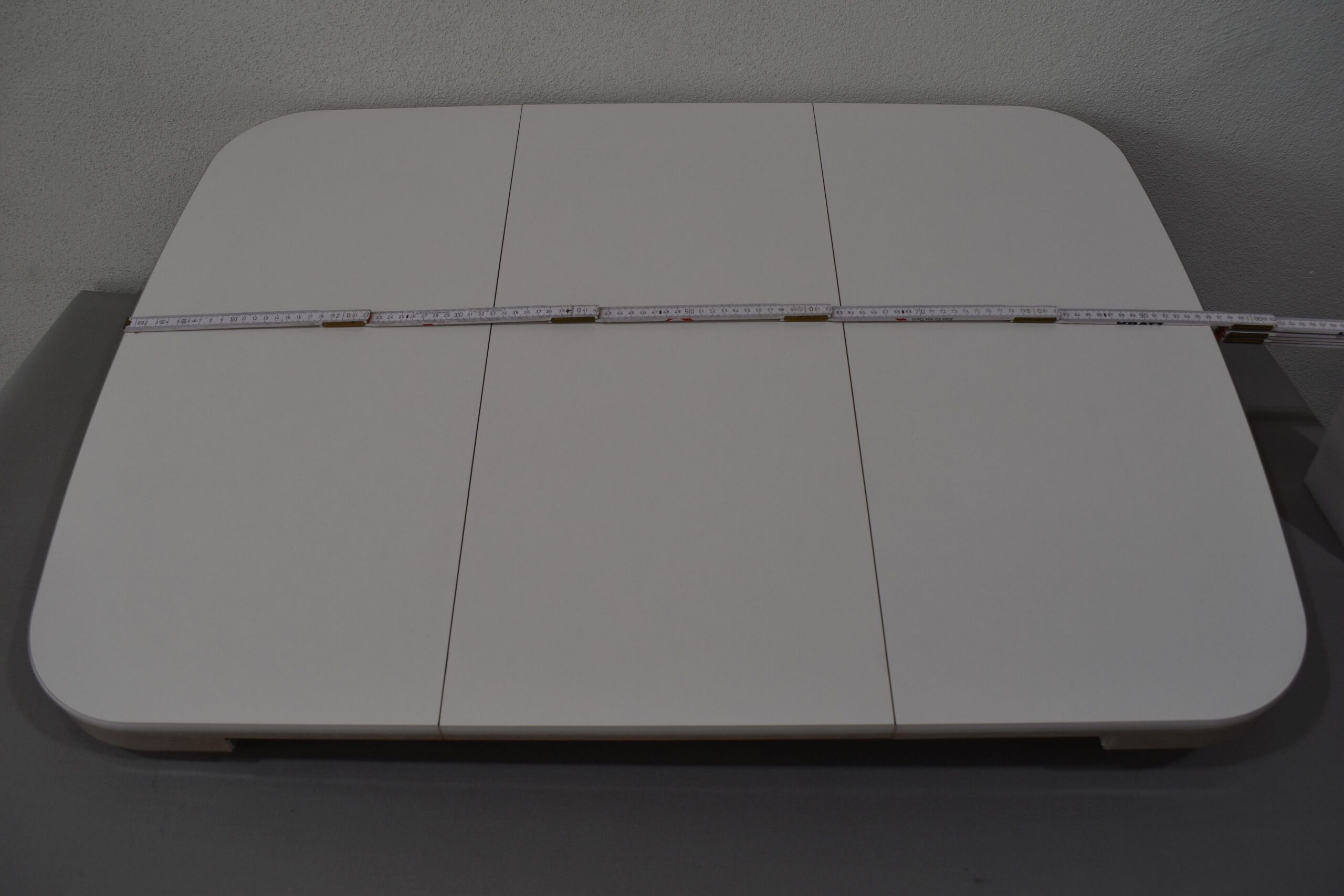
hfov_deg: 61.9
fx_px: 1120
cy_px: 448
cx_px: 672
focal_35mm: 30
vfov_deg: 43.6
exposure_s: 1/200
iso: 200
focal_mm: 20
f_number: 6.3
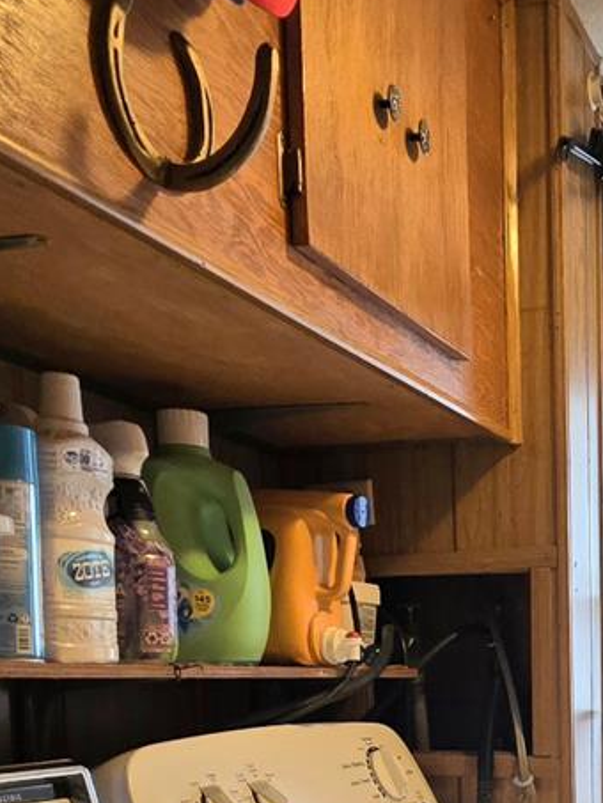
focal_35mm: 43
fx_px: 998
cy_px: 791
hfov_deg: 30.6
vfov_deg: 39.1
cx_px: 639
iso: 160
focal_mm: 2.2
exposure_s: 1/60.2
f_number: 2.2
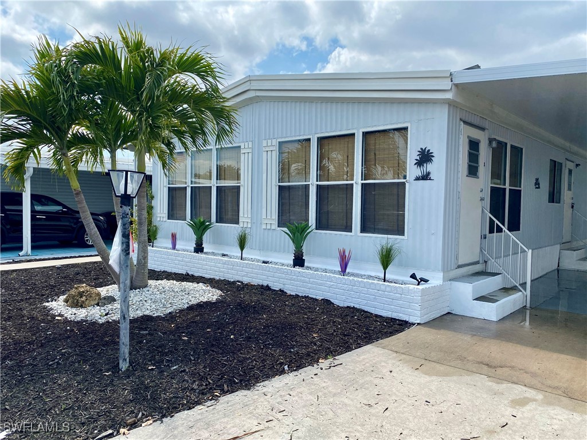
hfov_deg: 67.3
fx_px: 441
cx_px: 294
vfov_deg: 53.1
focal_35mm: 26
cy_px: 220
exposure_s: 1/2463
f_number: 1.8
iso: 32
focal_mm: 4.25
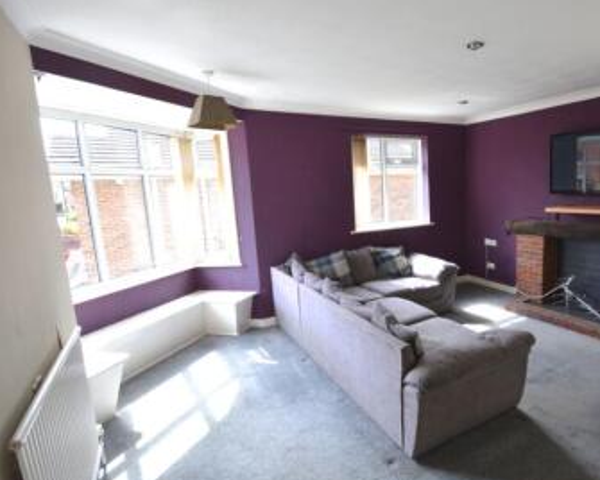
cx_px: 396
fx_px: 355
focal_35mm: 20
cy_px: 246
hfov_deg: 78.0
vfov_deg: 68.1
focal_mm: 10
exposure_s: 1/80
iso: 400
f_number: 8
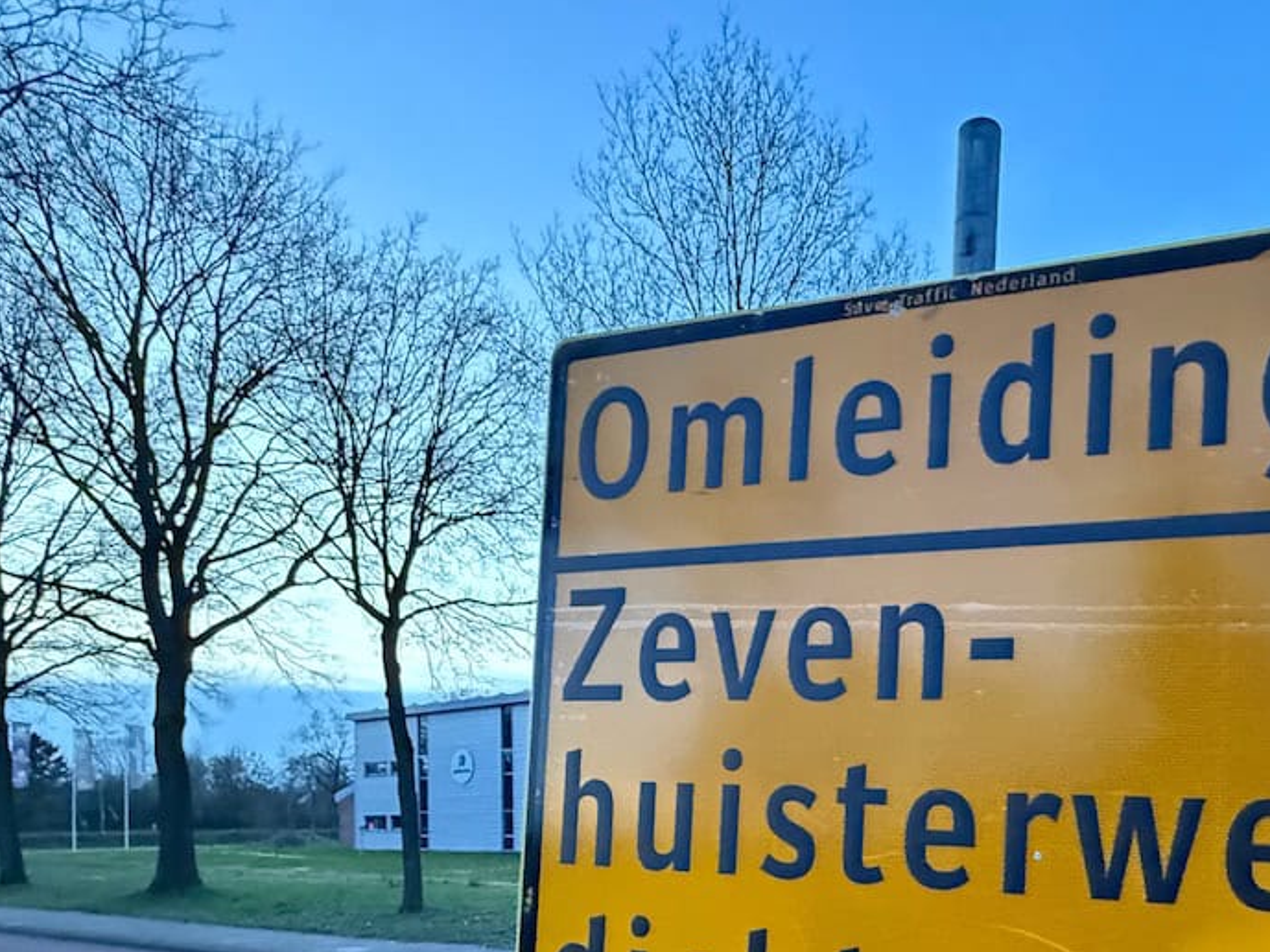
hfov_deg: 65.2
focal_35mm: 26
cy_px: 810
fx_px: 954
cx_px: 863
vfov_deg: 48.8
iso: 1250
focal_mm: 2.2
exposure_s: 1/48
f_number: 2.2
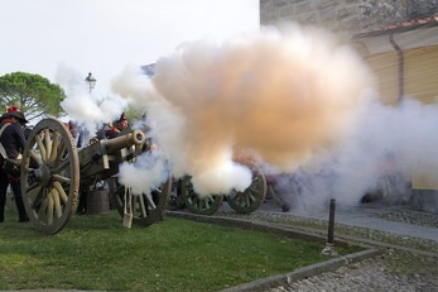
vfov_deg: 29.2
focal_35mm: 46
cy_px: 148
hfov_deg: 42.6
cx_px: 183
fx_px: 559
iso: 200
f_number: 7.1
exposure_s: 1/100
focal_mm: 38
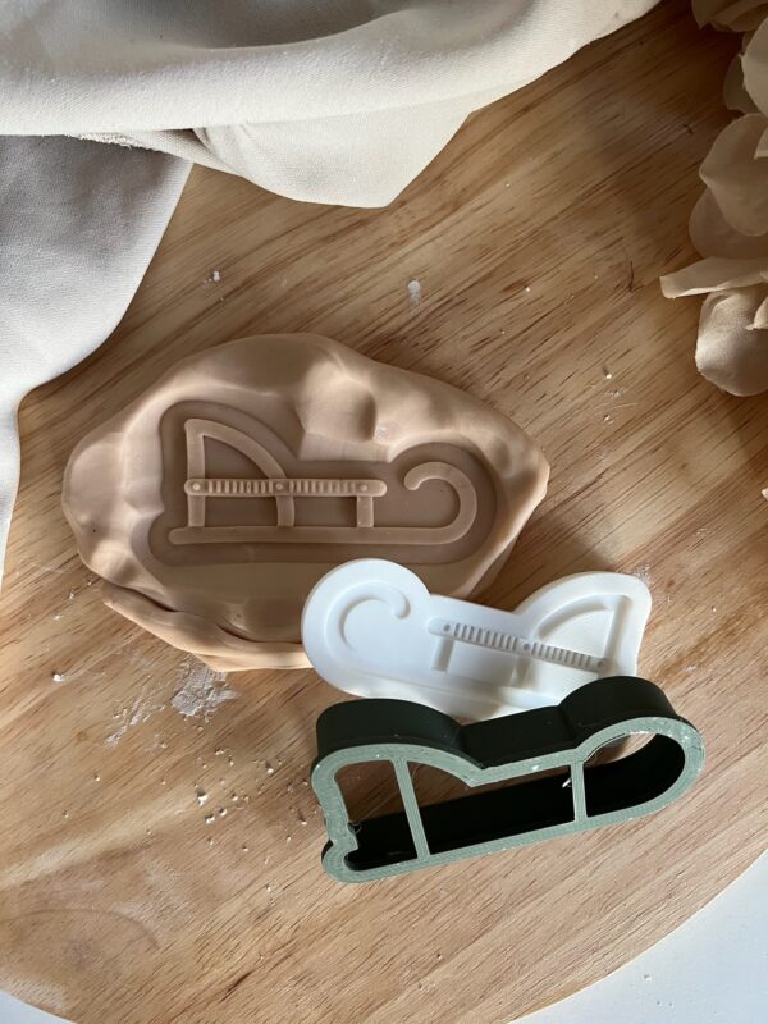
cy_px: 512
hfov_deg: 53.1
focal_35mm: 26
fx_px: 769
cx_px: 384
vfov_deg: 67.3
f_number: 1.5
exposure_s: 1/85
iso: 125
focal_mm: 5.7
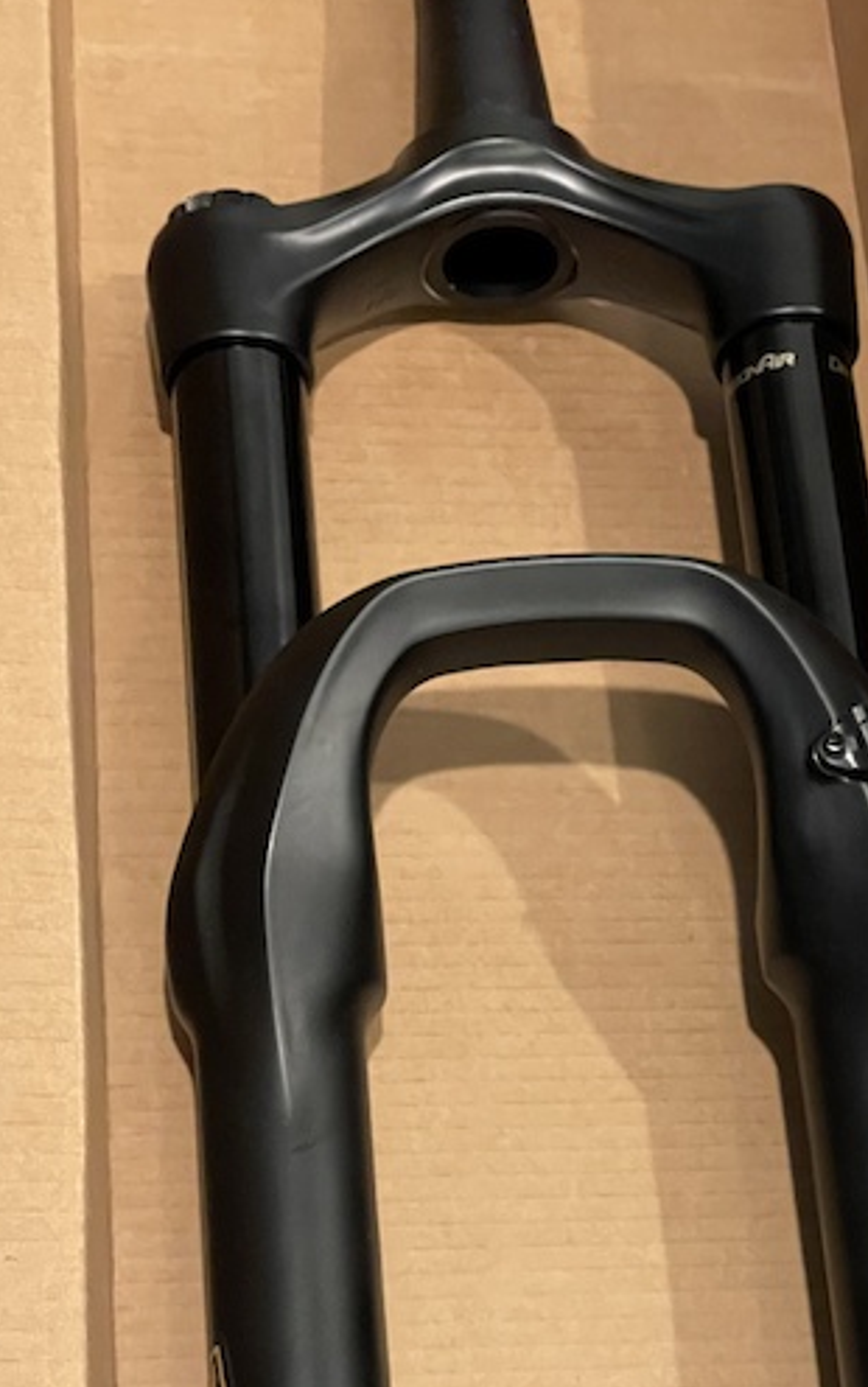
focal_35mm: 89
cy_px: 1082
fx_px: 3364
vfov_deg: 23.0
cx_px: 664
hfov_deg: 14.6
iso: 640
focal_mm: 6
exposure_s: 1/60
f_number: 2
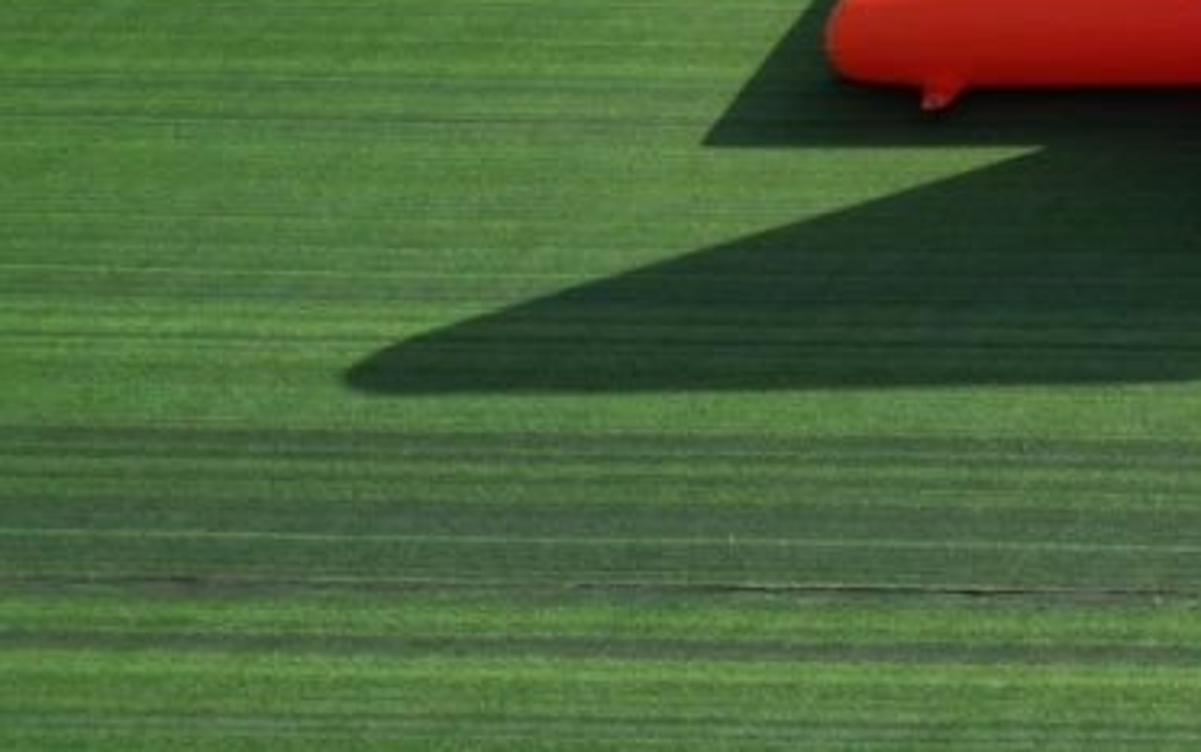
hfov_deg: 25.1
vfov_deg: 17.2
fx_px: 2293
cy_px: -294
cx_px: 1592
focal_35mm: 70
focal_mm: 6.72
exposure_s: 1/4000
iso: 150
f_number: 1.7
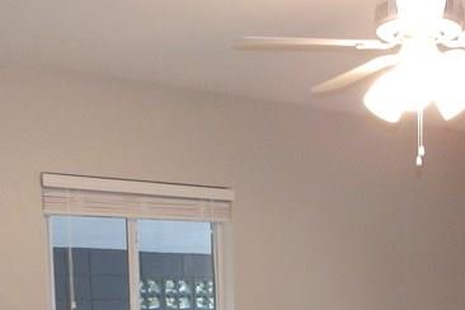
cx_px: 325
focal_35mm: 64
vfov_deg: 19.5
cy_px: 405
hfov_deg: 31.1
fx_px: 827
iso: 500
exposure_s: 1/30
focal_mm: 4
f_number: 3.4
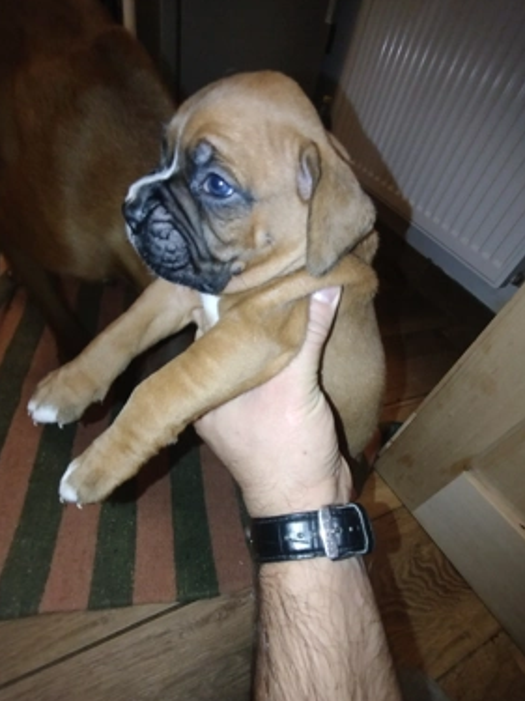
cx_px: 271
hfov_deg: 78.1
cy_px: 353
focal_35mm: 16
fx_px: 324
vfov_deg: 94.5
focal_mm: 1.65
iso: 400
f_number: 2.2
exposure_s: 1/33
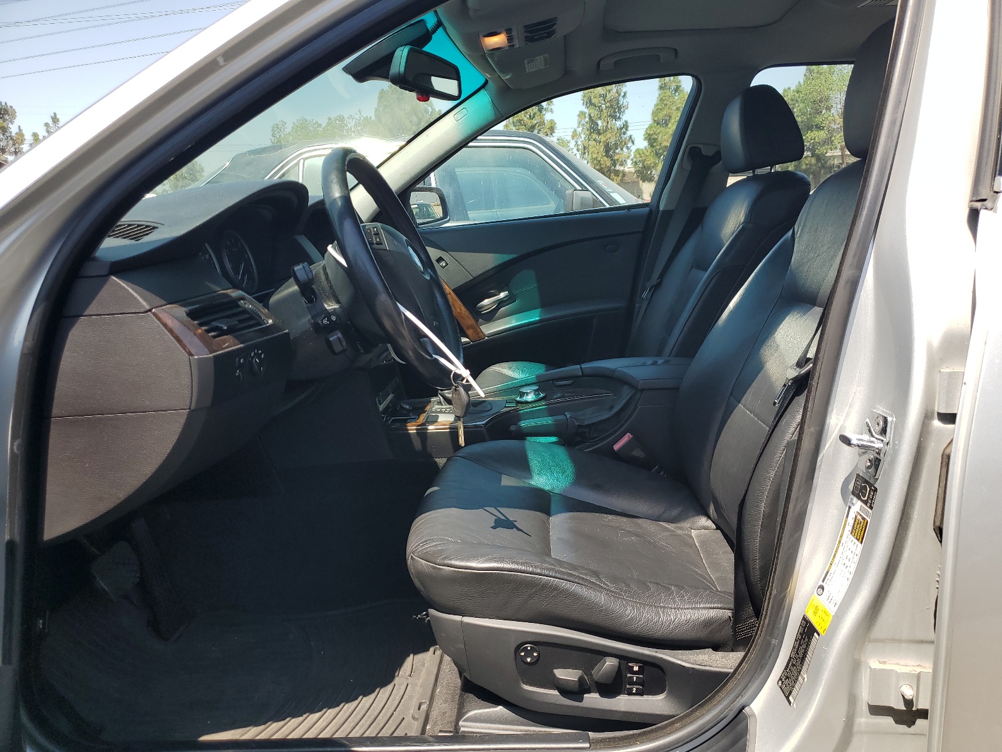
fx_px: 753
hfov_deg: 67.3
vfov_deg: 53.1
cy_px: 376
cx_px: 501
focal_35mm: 26
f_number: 1.5
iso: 50
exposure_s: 1/1250
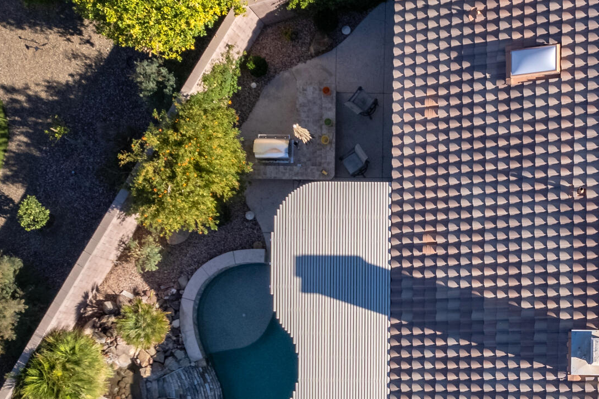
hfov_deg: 30.8
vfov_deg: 21.4
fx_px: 1015
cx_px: 585
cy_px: 408
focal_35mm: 61
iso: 100
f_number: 2.8
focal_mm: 8.38
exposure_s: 1/5000
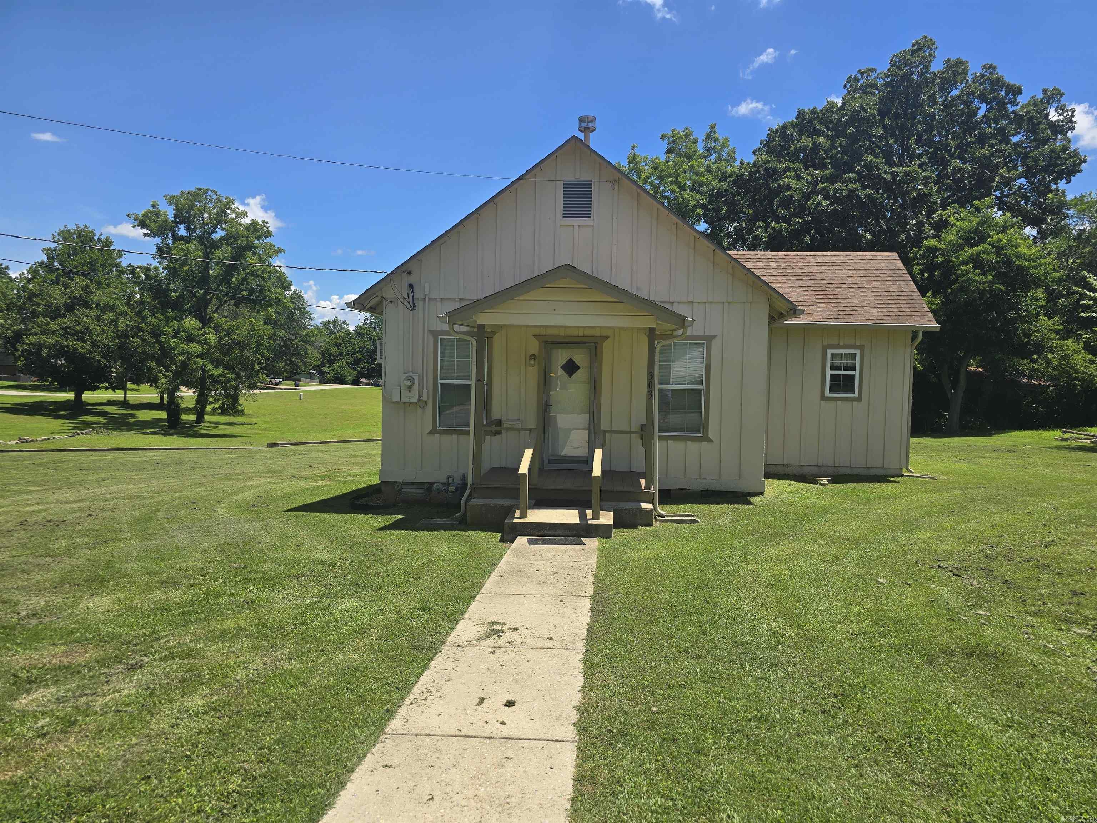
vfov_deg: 58.9
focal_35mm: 23
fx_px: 729
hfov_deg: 73.9
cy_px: 412
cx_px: 548
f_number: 1.7
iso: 12
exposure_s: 1/866
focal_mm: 6.3
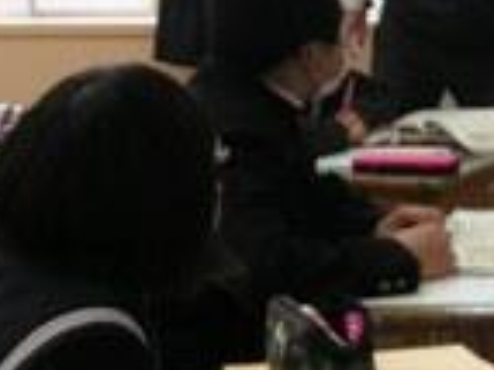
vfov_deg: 12.6
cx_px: 307
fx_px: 1654
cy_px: 17
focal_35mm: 116
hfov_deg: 17.0
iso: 50
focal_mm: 6.1
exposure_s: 1/45
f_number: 2.8
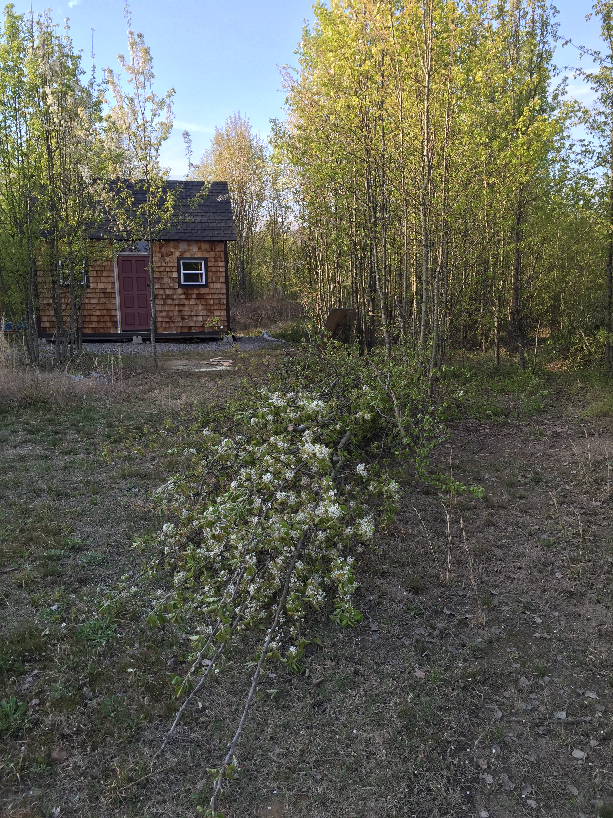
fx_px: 685
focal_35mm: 29
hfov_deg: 48.2
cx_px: 306
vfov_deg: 61.7
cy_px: 409
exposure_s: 1/363
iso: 32
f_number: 2.2
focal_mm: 4.15
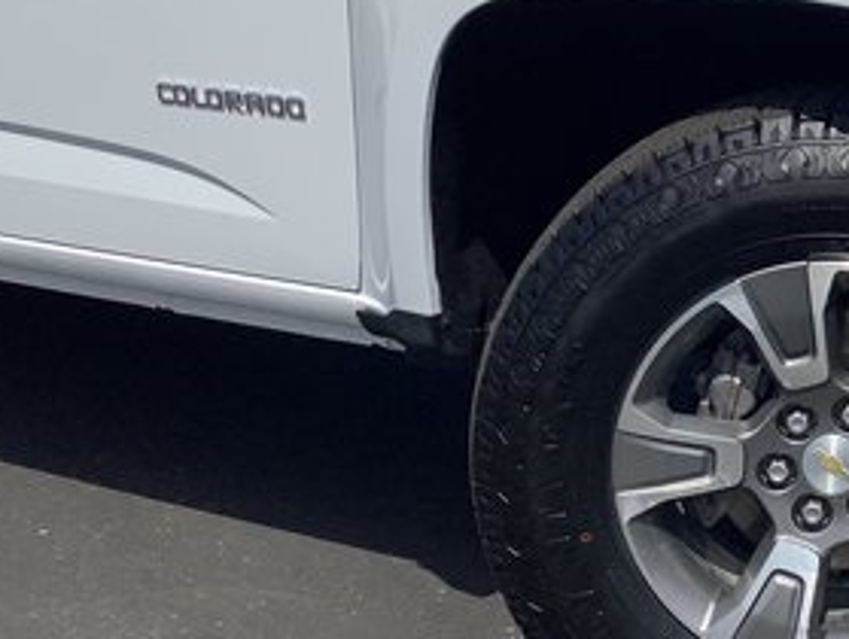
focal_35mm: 71
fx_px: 1744
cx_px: 806
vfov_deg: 20.7
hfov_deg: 26.2
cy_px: 201
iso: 25
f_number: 2.4
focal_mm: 3.3
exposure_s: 1/3268
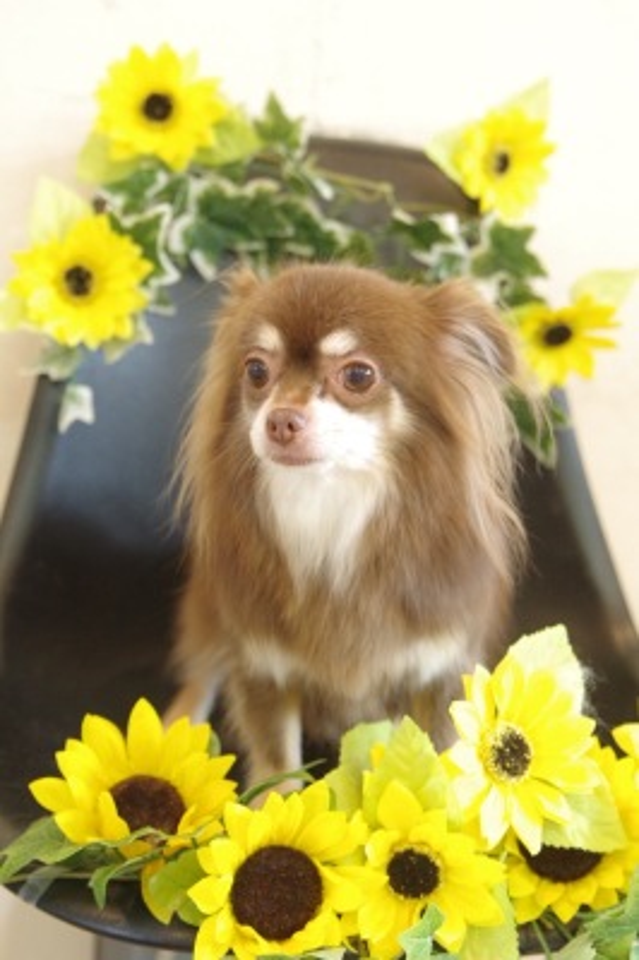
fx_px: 2000
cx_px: 320
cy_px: 480
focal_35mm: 75
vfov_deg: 27.0
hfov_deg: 18.2
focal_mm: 50
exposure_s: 1/100
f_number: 4
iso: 3200
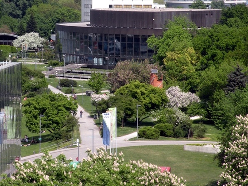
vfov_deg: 10.5
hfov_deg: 14.0
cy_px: 93
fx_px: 1010
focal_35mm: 141
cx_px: 124
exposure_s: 1/206
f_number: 7.1
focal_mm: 25
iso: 64
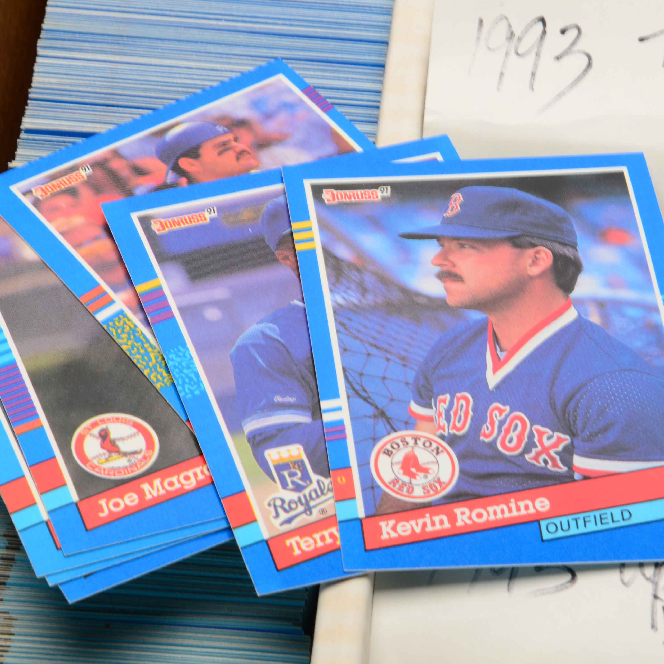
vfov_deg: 8.6
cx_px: 240
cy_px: 331
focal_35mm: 203
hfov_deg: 8.6
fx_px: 4398
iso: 200
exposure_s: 1/160
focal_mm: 105
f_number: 20
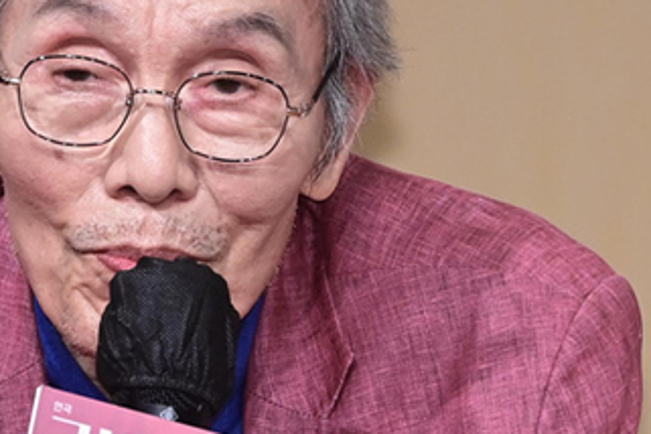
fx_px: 14429
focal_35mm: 798
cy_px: 184
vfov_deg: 1.7
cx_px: 164
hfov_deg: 2.6
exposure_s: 1/250
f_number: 7.1
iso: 2500
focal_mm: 400
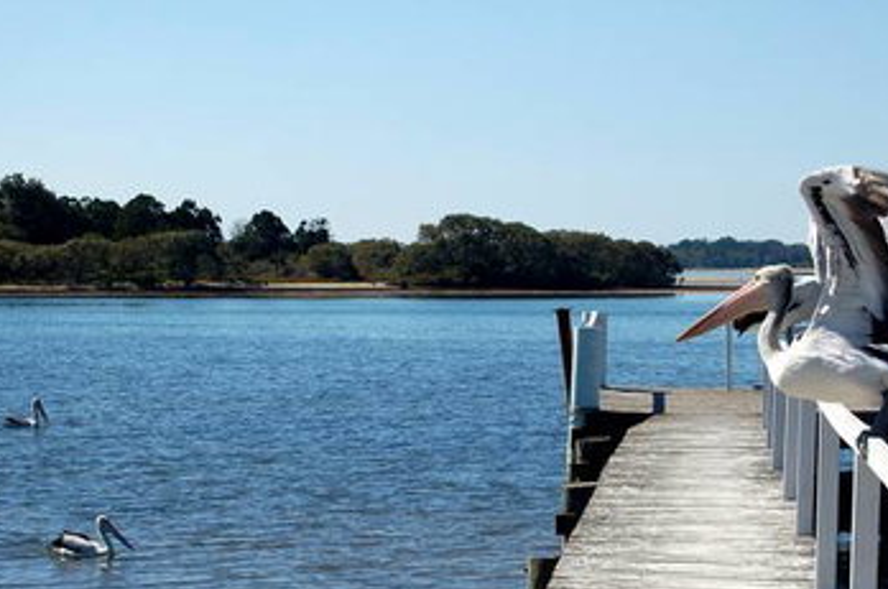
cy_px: 343
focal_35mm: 114
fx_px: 2800
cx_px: 554
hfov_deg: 18.0
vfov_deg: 12.0
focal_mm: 55
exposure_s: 1/320
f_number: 11
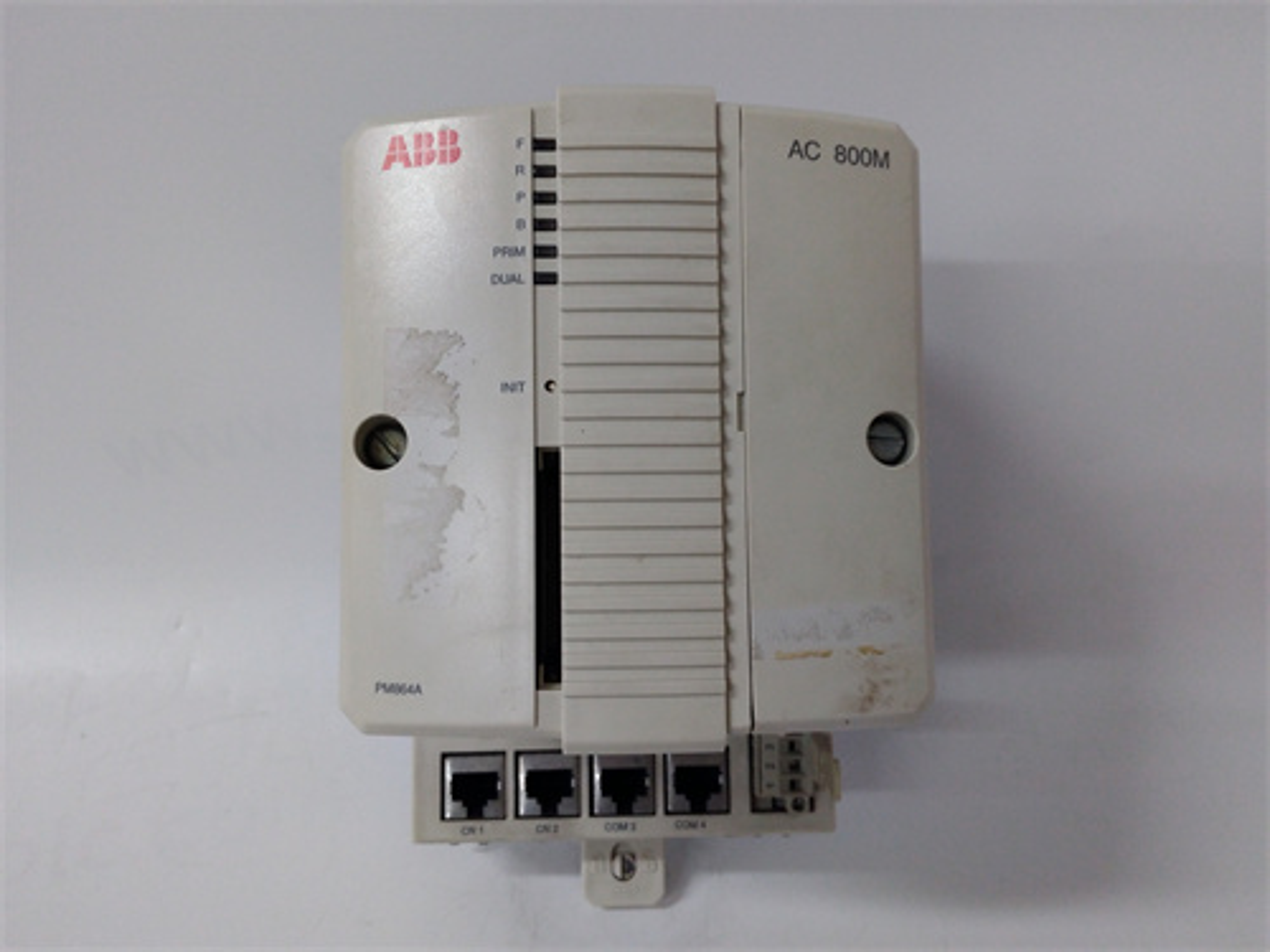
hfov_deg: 65.3
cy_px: 476
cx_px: 635
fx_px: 991
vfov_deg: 51.4
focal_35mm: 27
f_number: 2
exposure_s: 1/33
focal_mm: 3.79
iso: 285
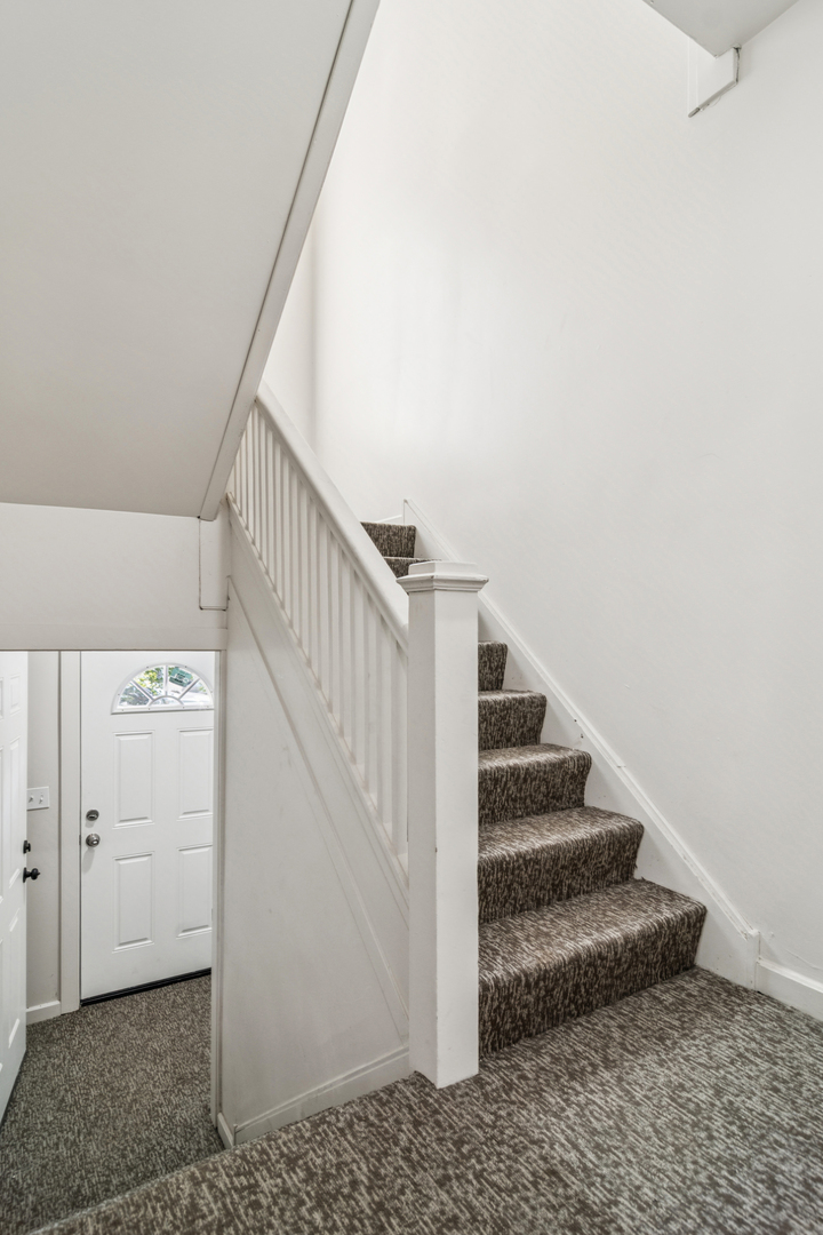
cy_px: 618
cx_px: 412
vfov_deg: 90.0
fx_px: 617
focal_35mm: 18
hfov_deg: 67.4
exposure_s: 1/20
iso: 200
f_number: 8
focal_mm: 12
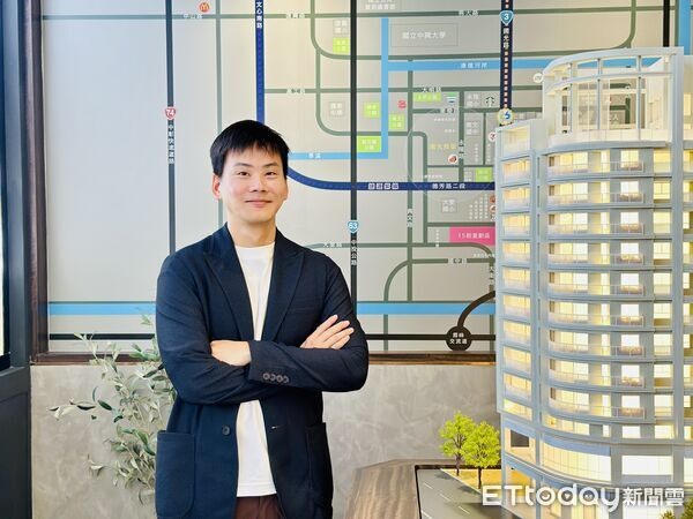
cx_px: 346
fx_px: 961
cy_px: 260
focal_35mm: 48
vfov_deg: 30.3
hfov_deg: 39.7
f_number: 1.78
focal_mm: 6.86
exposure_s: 1/120
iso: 200
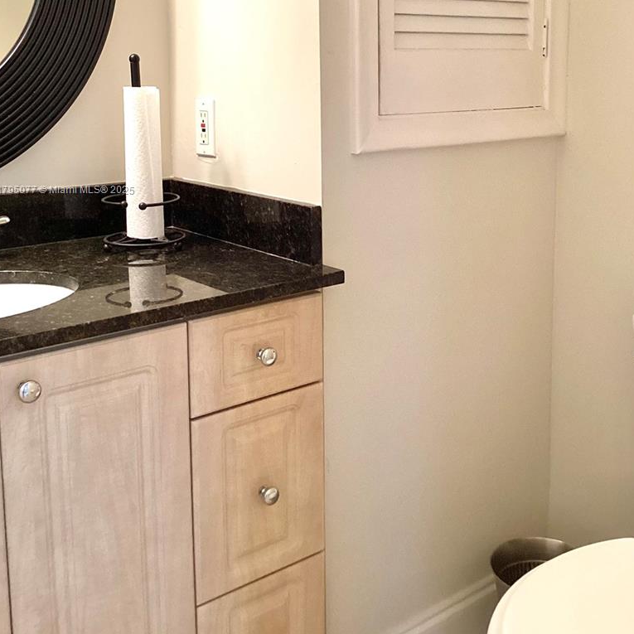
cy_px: 191
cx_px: 355
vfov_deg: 38.5
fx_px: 891
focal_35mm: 43
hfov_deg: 39.1
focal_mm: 3.3
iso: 200
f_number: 2.4
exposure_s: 1/60
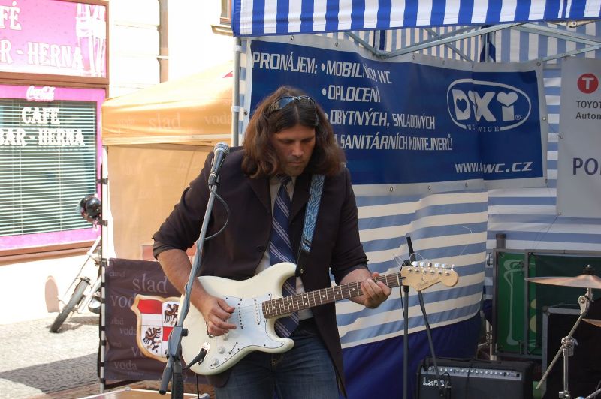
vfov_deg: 16.5
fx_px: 1376
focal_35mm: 82
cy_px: 200
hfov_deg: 24.6
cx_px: 300
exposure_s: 1/160
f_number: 6.3
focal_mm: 55
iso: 200
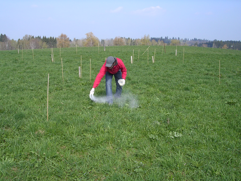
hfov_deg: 49.0
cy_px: 90
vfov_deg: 37.7
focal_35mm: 38
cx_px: 120
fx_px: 265
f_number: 5.6
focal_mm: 5.8
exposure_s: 1/190
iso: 100
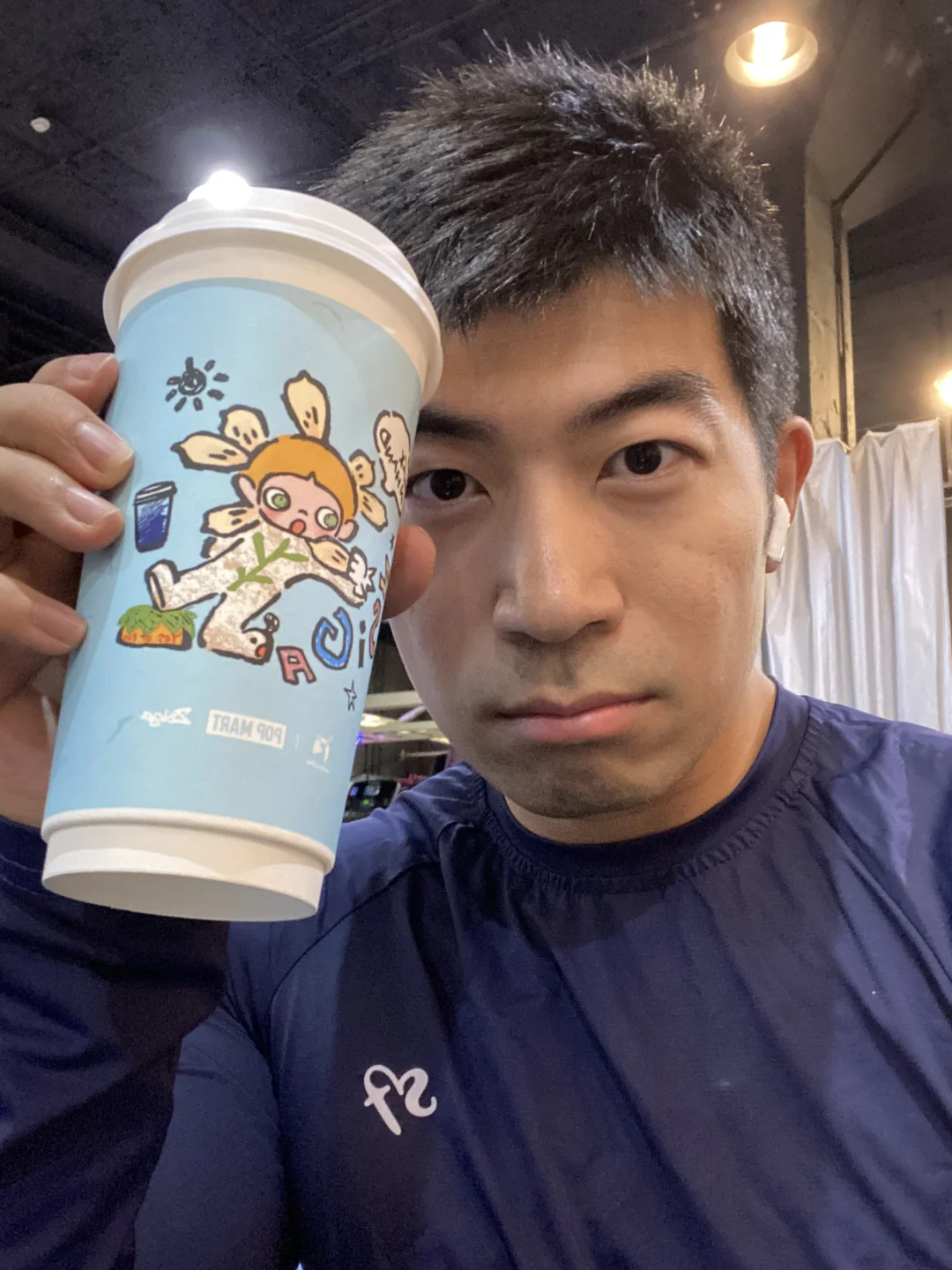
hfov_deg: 46.8
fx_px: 1100
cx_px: 476
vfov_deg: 60.0
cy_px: 635
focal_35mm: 30
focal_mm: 2.71
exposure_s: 1/20
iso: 640
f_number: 2.2
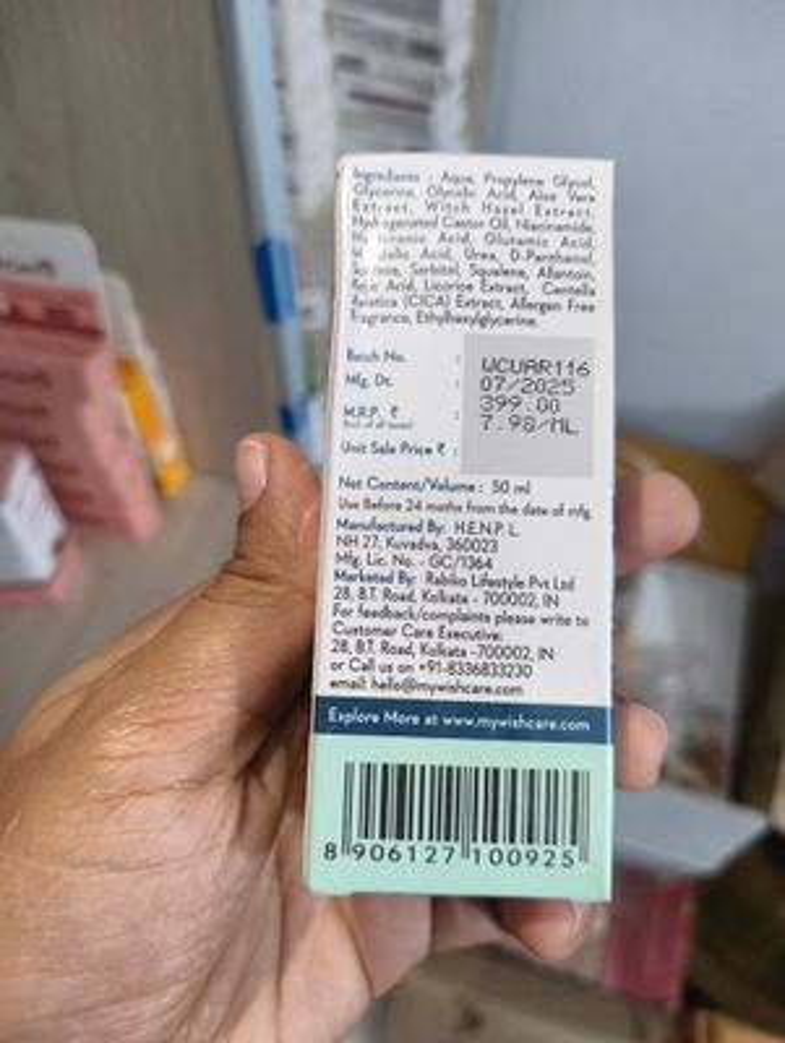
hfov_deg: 56.9
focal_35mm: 24
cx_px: 392
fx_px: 724
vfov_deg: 71.5
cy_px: 522
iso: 1387
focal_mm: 5.56
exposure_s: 1/50
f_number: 1.87
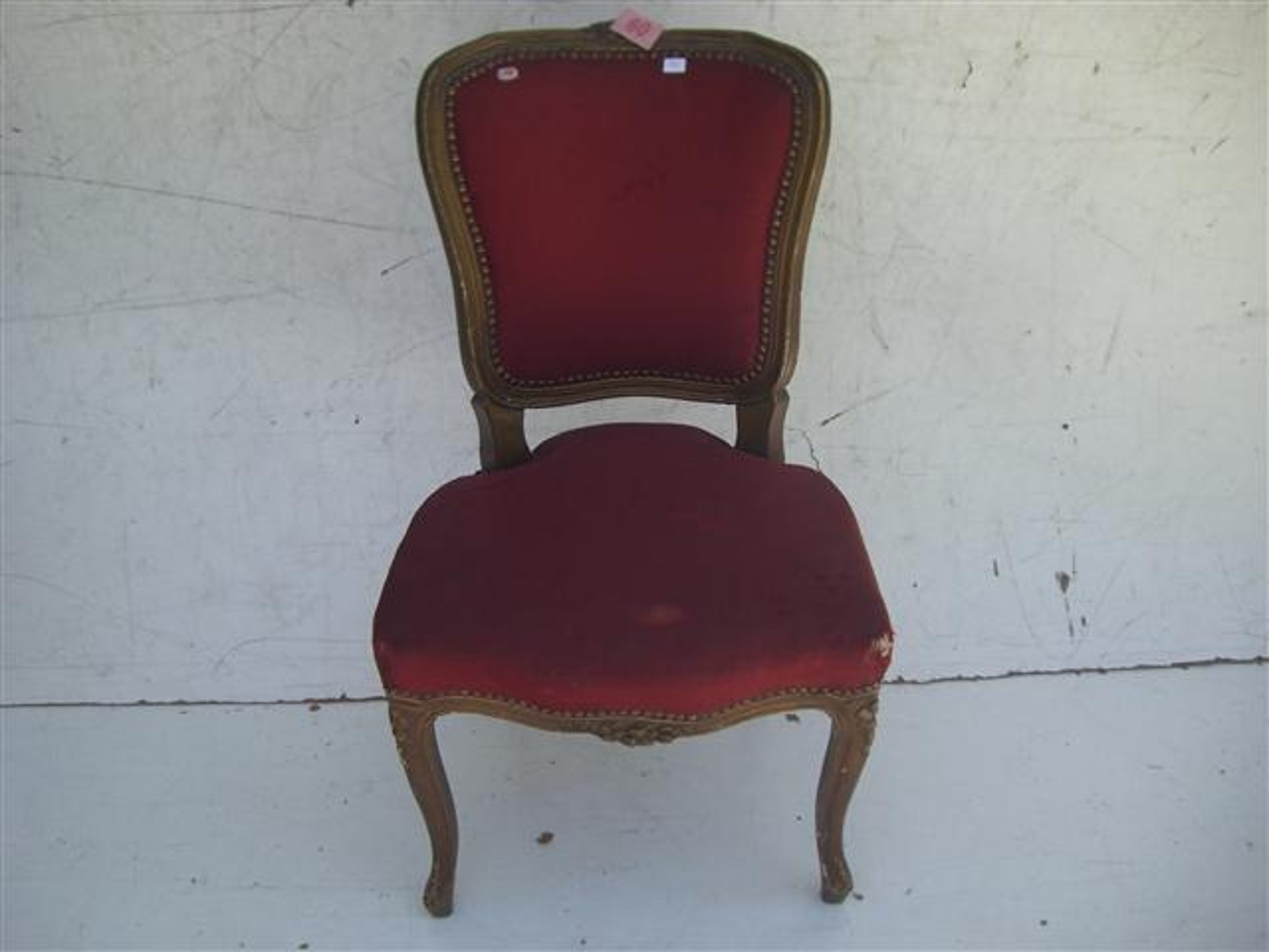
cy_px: 476
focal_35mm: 38
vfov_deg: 37.7
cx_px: 634
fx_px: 1393
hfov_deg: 49.0
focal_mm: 6.2
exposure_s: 1/400
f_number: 2.7
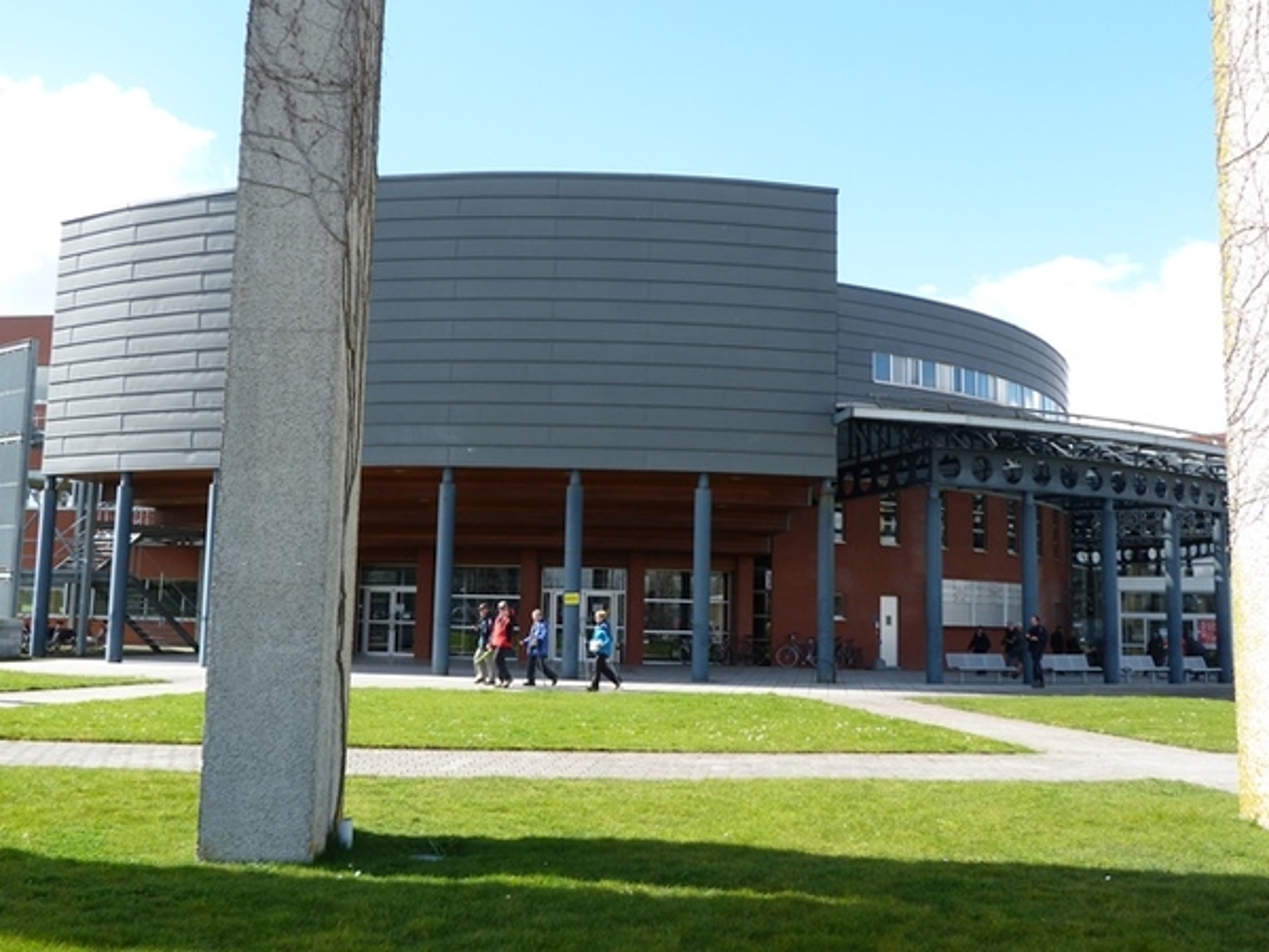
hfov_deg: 60.0
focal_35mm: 30
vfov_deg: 46.8
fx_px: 1100
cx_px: 634
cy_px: 476
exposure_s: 1/250
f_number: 4
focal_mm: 5.4
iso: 80
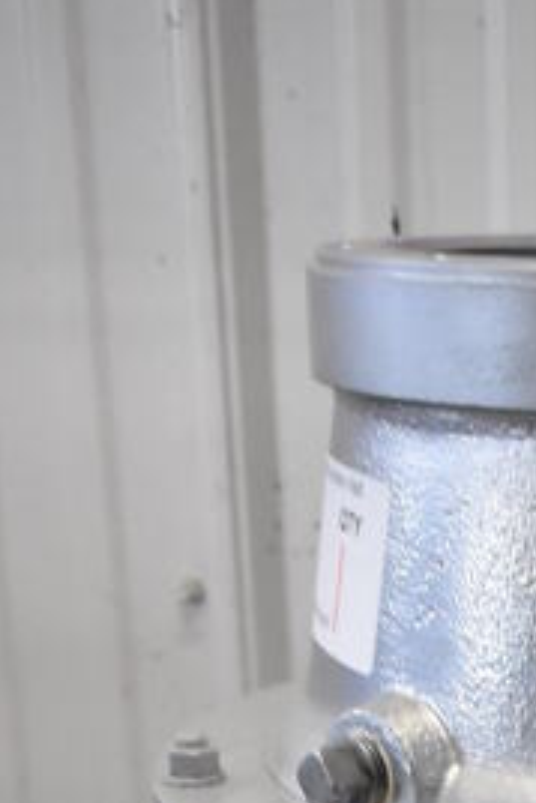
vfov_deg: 19.0
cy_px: 1257
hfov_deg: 14.2
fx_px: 2052
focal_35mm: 92
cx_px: 740
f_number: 3.5
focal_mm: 18
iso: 2200
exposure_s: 1/125
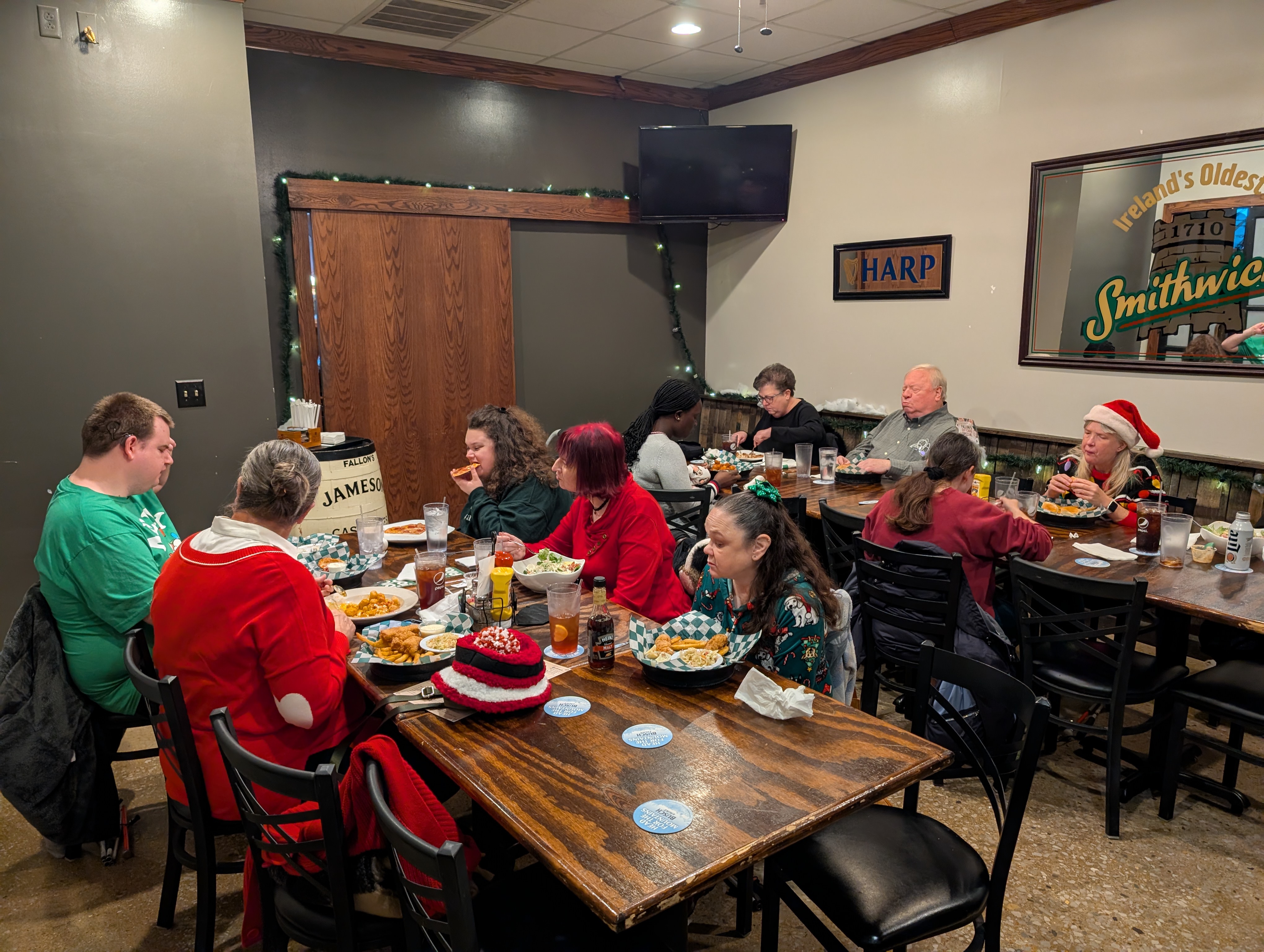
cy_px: 476
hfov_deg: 71.5
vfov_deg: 56.9
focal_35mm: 24
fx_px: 878
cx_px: 632
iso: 91
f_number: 1.68
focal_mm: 6.9
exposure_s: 1/40
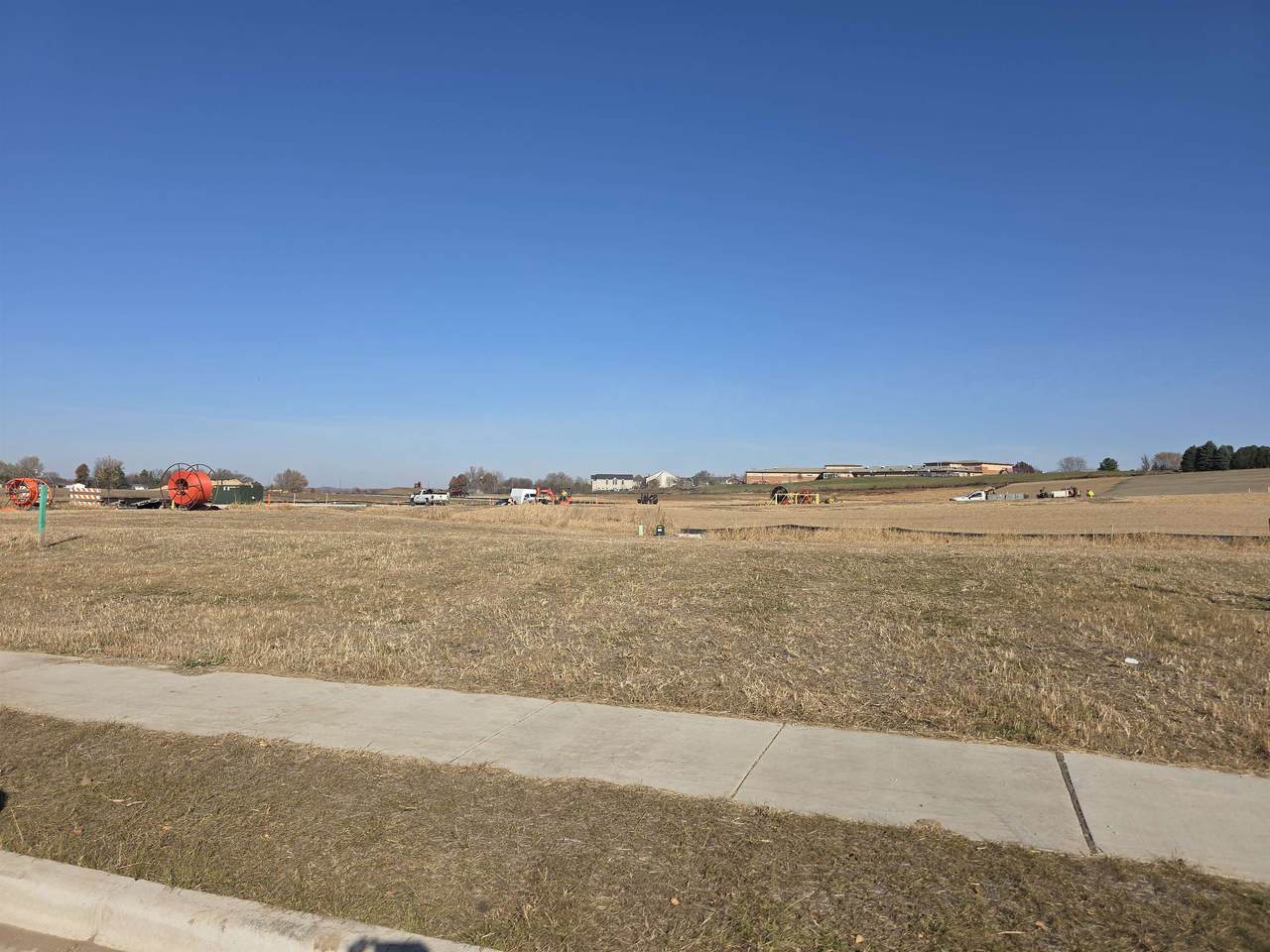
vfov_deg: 58.9
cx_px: 635
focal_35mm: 23
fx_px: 844
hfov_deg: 73.9
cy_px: 476
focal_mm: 6.3
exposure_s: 1/1300
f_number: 1.7
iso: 12
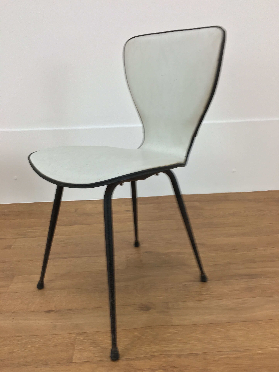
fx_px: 312
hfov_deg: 48.2
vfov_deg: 61.7
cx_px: 140
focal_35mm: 29
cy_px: 186
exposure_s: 1/33
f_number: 2.2
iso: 40
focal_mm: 4.15
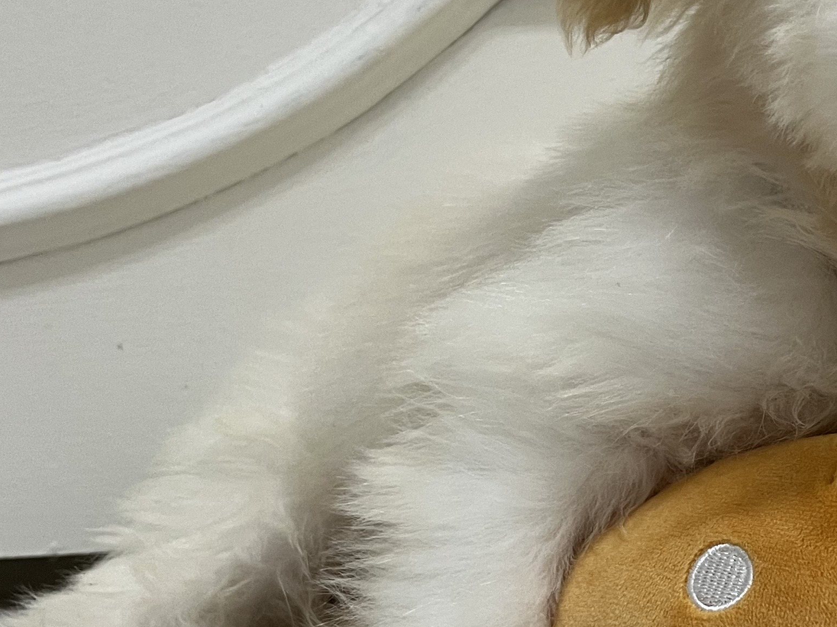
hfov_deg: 27.0
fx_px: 1644
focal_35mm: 68
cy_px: 395
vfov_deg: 21.6
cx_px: 829
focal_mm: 5.1
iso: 100
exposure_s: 1/60
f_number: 1.6
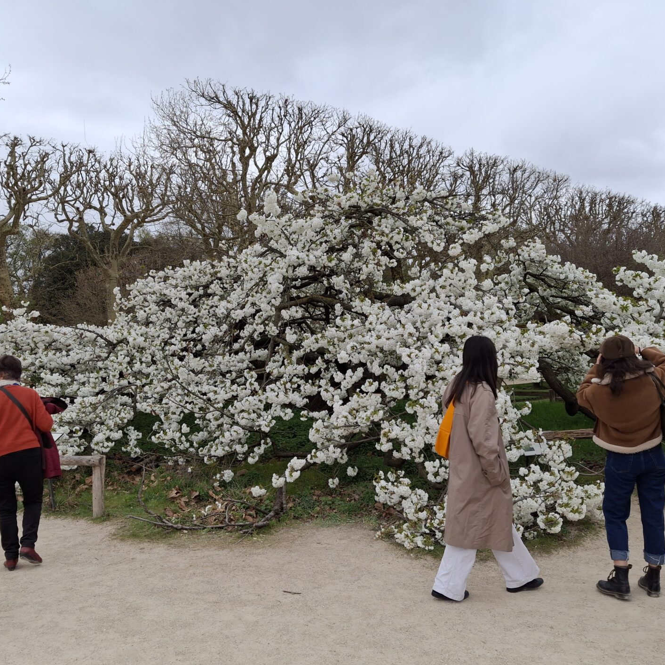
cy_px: 338
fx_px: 652
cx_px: 320
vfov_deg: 54.0
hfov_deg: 54.0
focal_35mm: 30
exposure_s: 1/186
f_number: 1.8
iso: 25
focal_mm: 4.69
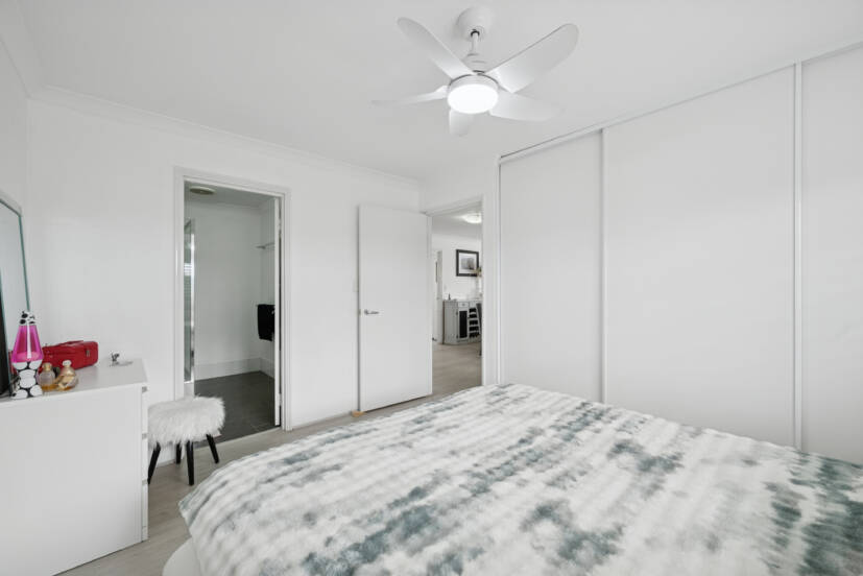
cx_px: 432
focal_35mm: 14
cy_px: 288
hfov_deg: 104.2
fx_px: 336
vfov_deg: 81.3
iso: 100
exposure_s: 1/8
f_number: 8
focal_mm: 14
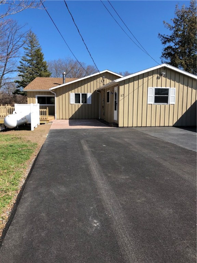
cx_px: 98
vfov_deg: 63.4
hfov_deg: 49.7
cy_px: 132
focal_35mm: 28
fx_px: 212
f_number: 1.8
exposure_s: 1/1429
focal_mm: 4
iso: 20
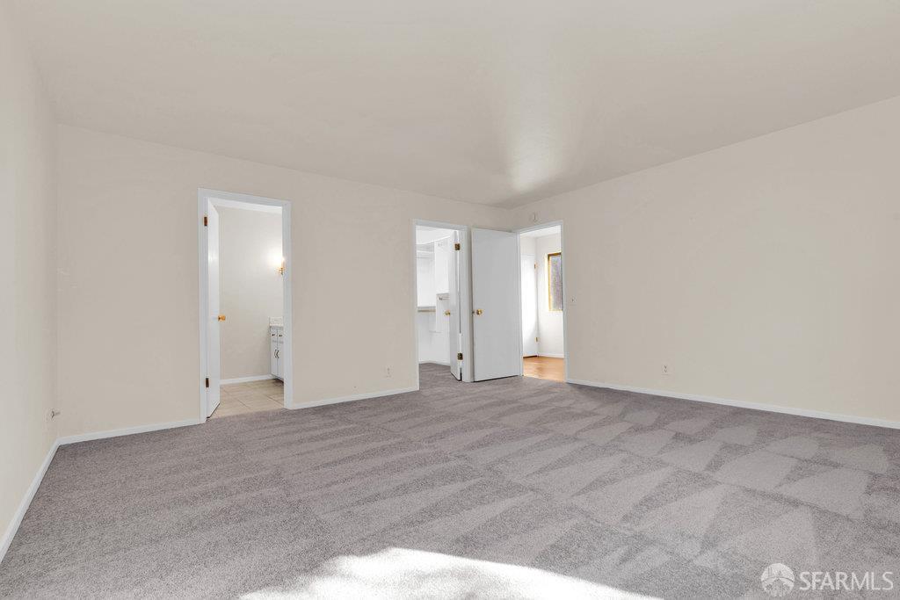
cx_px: 450
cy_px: 300
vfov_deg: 70.5
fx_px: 425
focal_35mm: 17
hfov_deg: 93.3
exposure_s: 1/15
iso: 200
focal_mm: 17
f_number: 8
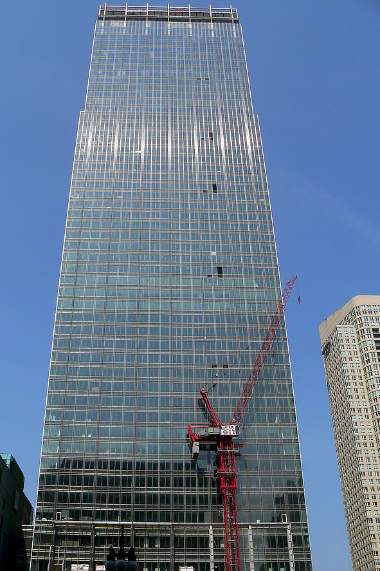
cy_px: 284
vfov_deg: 50.7
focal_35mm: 38
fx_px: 602
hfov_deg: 35.0
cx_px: 180
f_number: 4.6
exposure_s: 1/800
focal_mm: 6
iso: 80
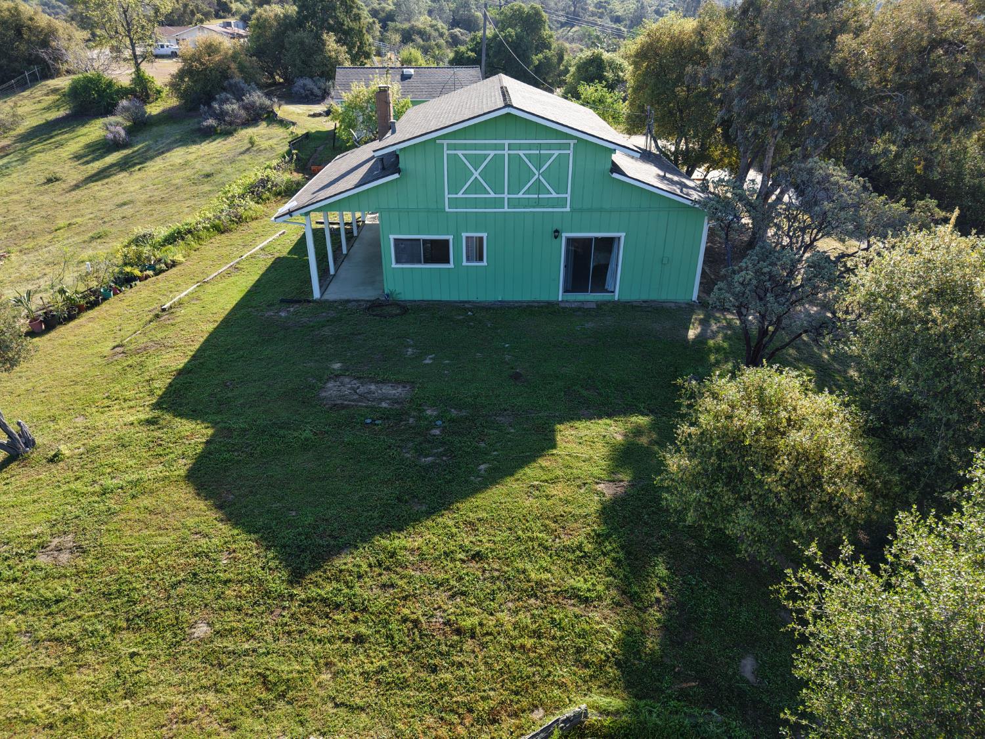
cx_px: 492
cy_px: 370
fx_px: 683
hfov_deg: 71.6
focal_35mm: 24
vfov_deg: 56.8
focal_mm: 8.67
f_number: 1.8
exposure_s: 1/1500
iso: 150
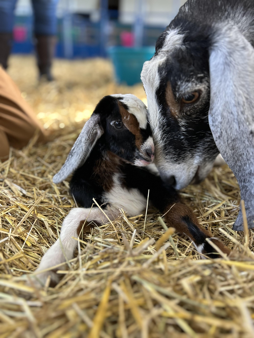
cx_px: 127
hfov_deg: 53.1
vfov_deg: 67.3
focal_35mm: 26
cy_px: 169
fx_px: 254
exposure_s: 1/60
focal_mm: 5.7
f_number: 1.5
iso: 160
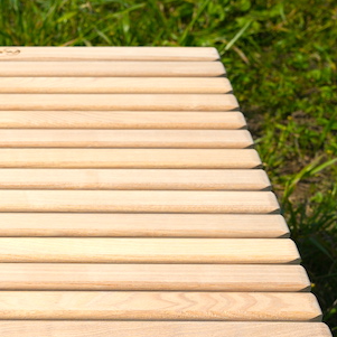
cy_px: 350
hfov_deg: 15.3
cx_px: -22
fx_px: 1227
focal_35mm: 111
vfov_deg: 15.3
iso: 160
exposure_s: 1/1000
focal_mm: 39.5
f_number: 8
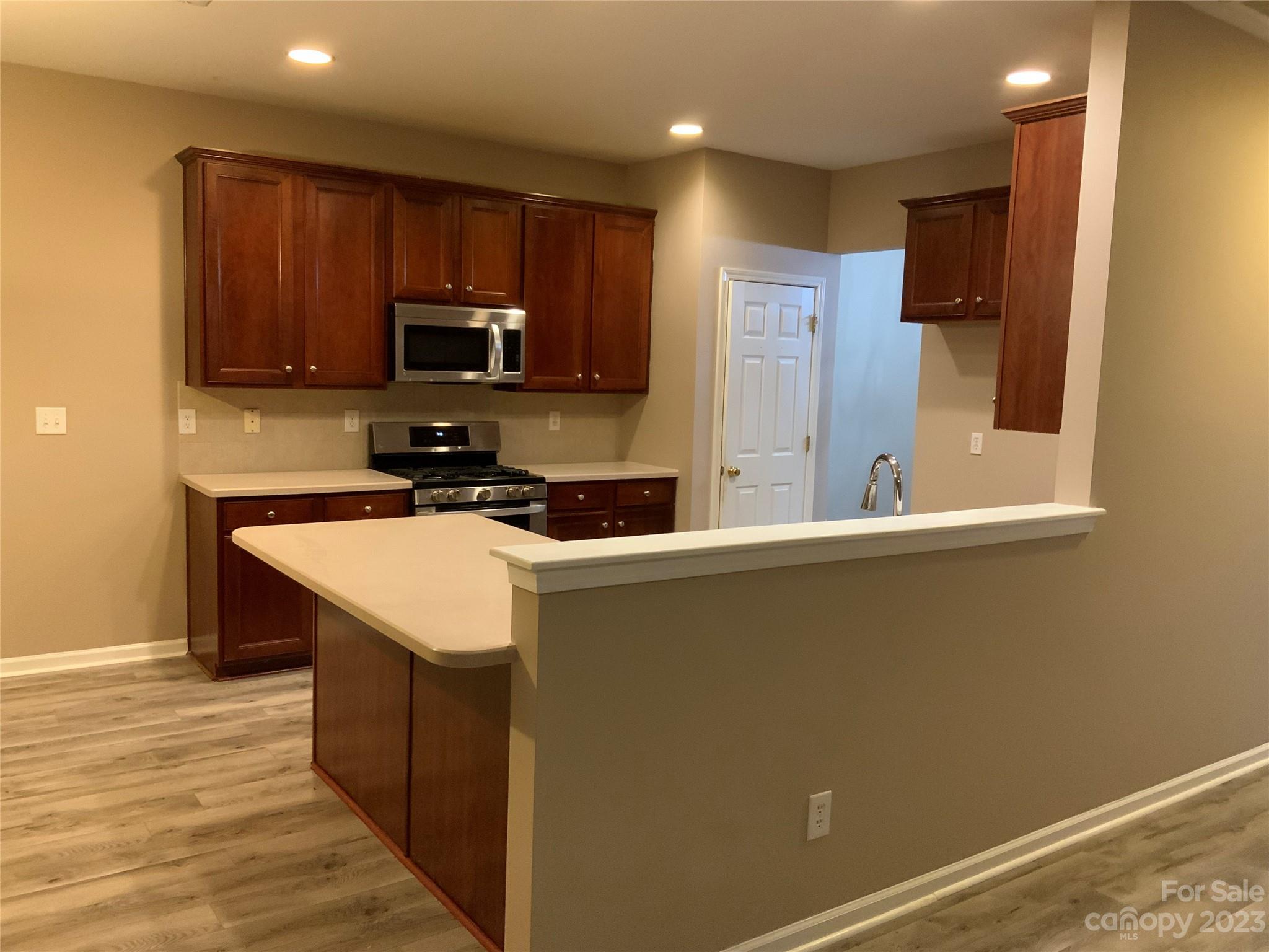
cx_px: 634
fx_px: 1063
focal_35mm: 29
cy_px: 476
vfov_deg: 48.2
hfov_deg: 61.7
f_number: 1.8
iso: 320
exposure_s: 1/40
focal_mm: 3
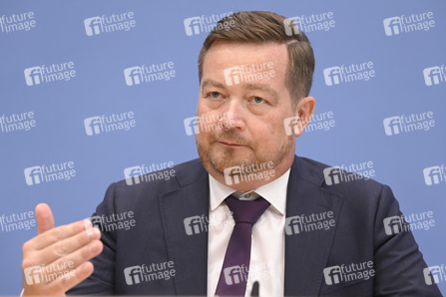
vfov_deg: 11.7
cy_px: 148
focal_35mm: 117
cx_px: 223
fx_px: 1449
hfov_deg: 17.5
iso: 3200
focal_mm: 116
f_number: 3.5
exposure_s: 1/1000
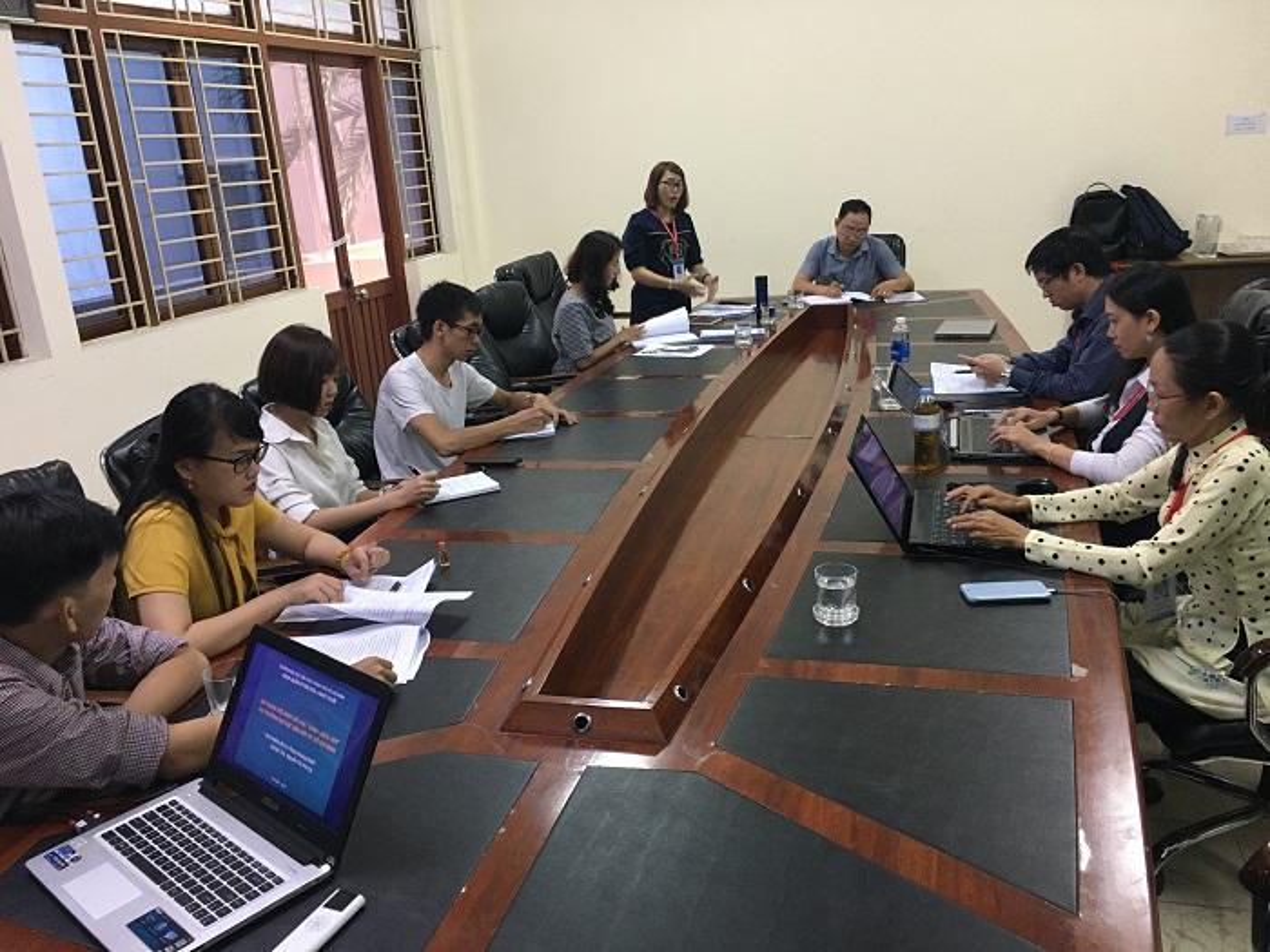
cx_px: 635
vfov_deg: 48.2
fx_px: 1064
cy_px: 476
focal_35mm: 29
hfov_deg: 61.7
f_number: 2.2
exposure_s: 1/33
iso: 160
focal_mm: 4.15
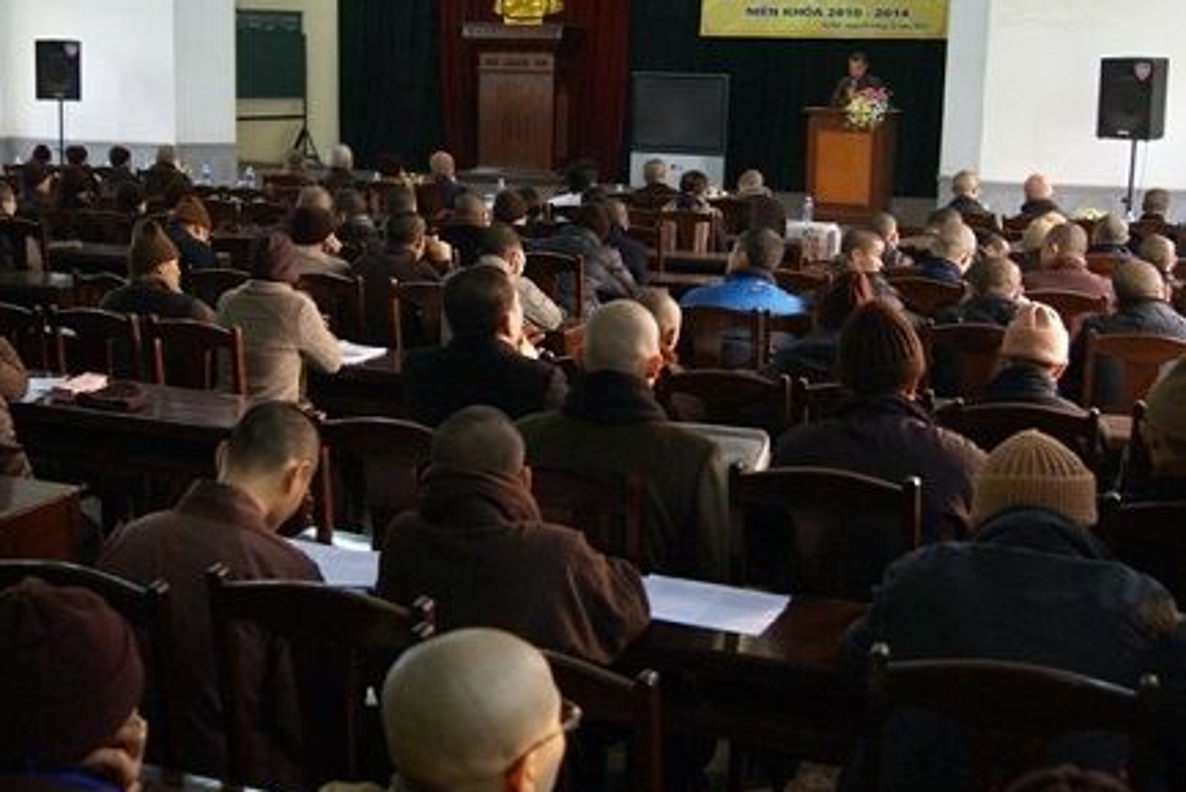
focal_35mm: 45
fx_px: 1483
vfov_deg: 29.9
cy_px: 359
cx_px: 504
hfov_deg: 43.5
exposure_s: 1/30
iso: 800
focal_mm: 26
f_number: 4.5
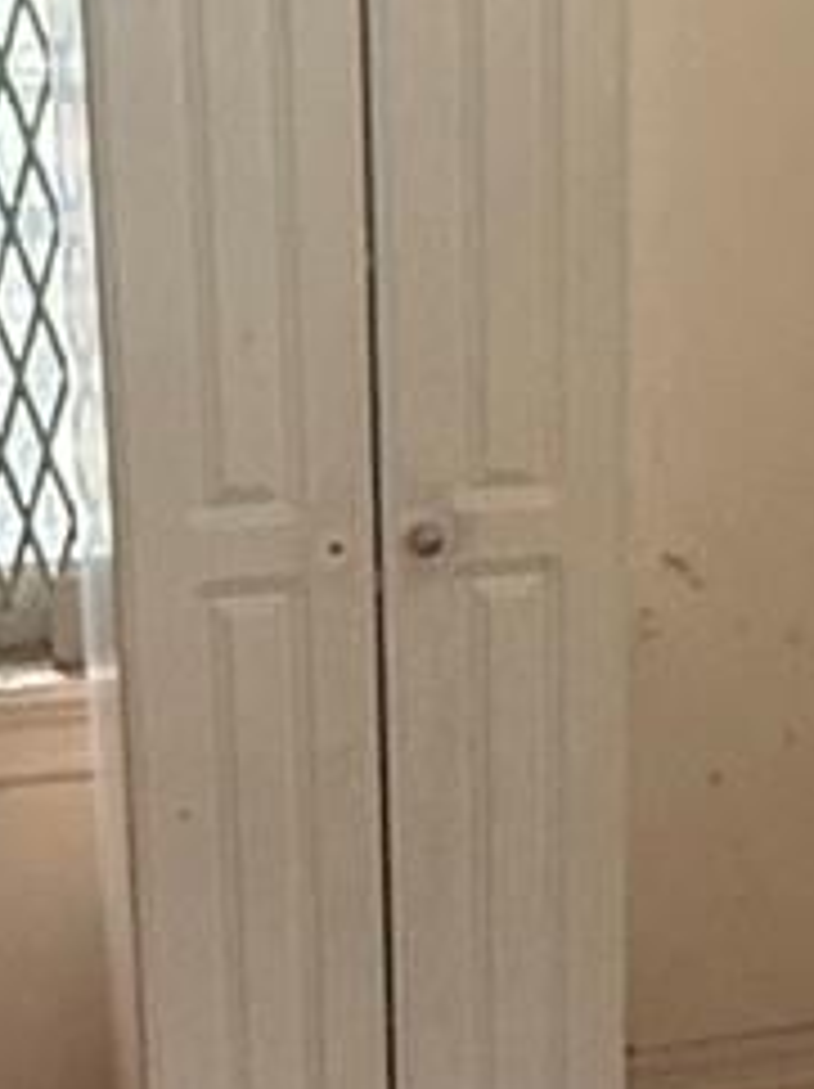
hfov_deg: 16.5
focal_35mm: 89
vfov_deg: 22.0
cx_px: 634
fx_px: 2795
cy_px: 644
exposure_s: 1/120
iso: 500
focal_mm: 2.22
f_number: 2.2
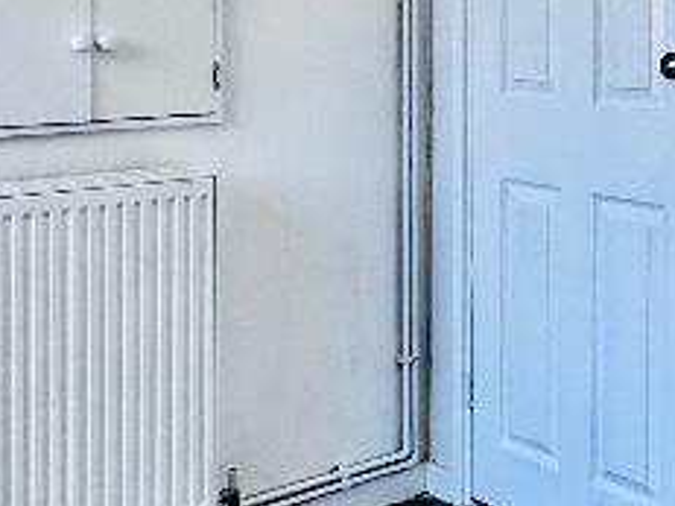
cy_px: 41
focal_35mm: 62
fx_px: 1208
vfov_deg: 23.0
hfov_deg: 30.5
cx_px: 538
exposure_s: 1/230
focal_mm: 2.22
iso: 40
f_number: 2.2
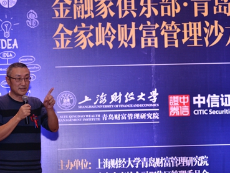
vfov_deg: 8.6
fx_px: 1143
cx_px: 85
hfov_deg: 11.5
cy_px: 98
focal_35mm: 172
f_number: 4
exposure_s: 1/160
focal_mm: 120
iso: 800
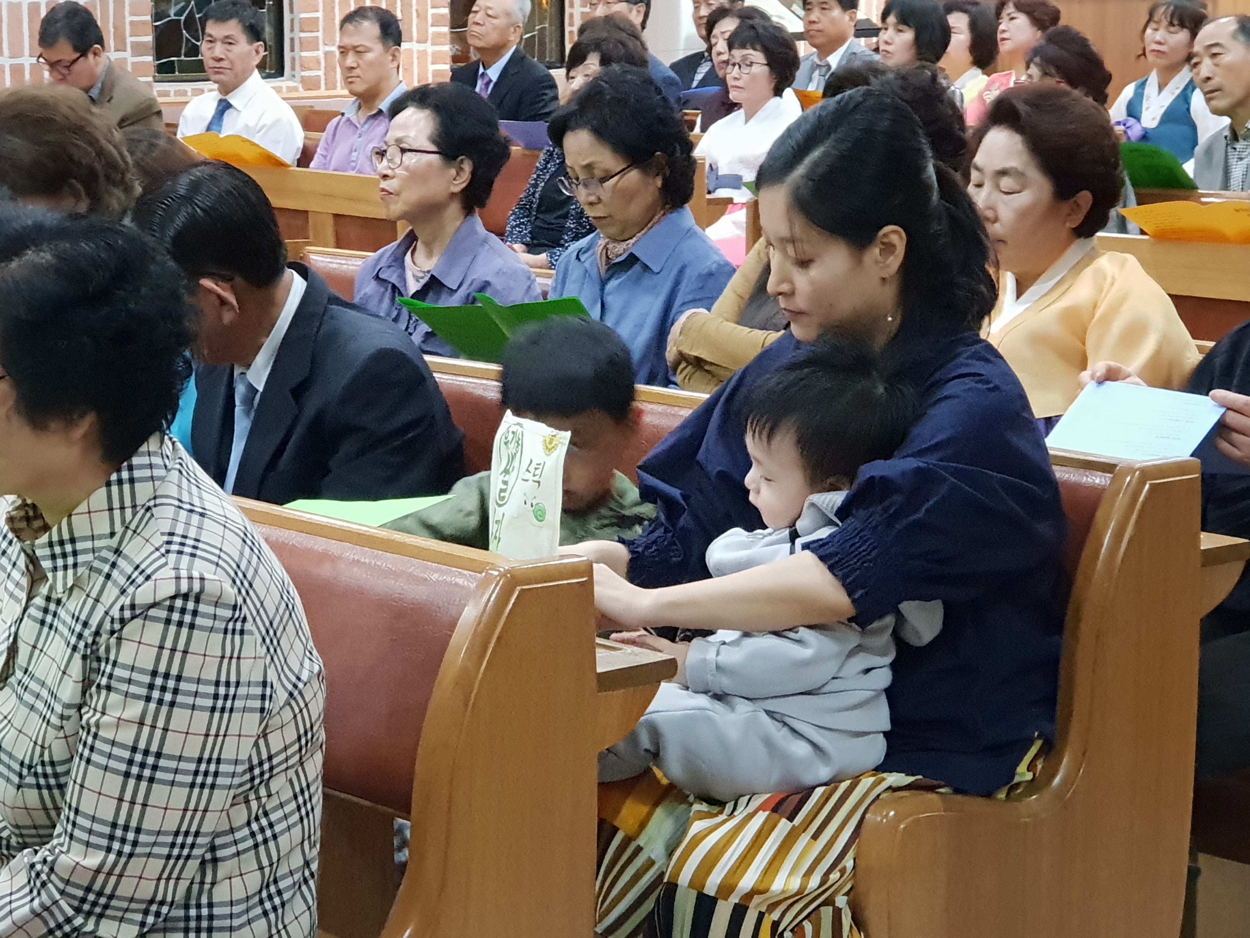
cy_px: 469
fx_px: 1878
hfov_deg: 36.8
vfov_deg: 28.0
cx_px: 625
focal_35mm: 52
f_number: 2.4
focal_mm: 6
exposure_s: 1/30
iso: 500
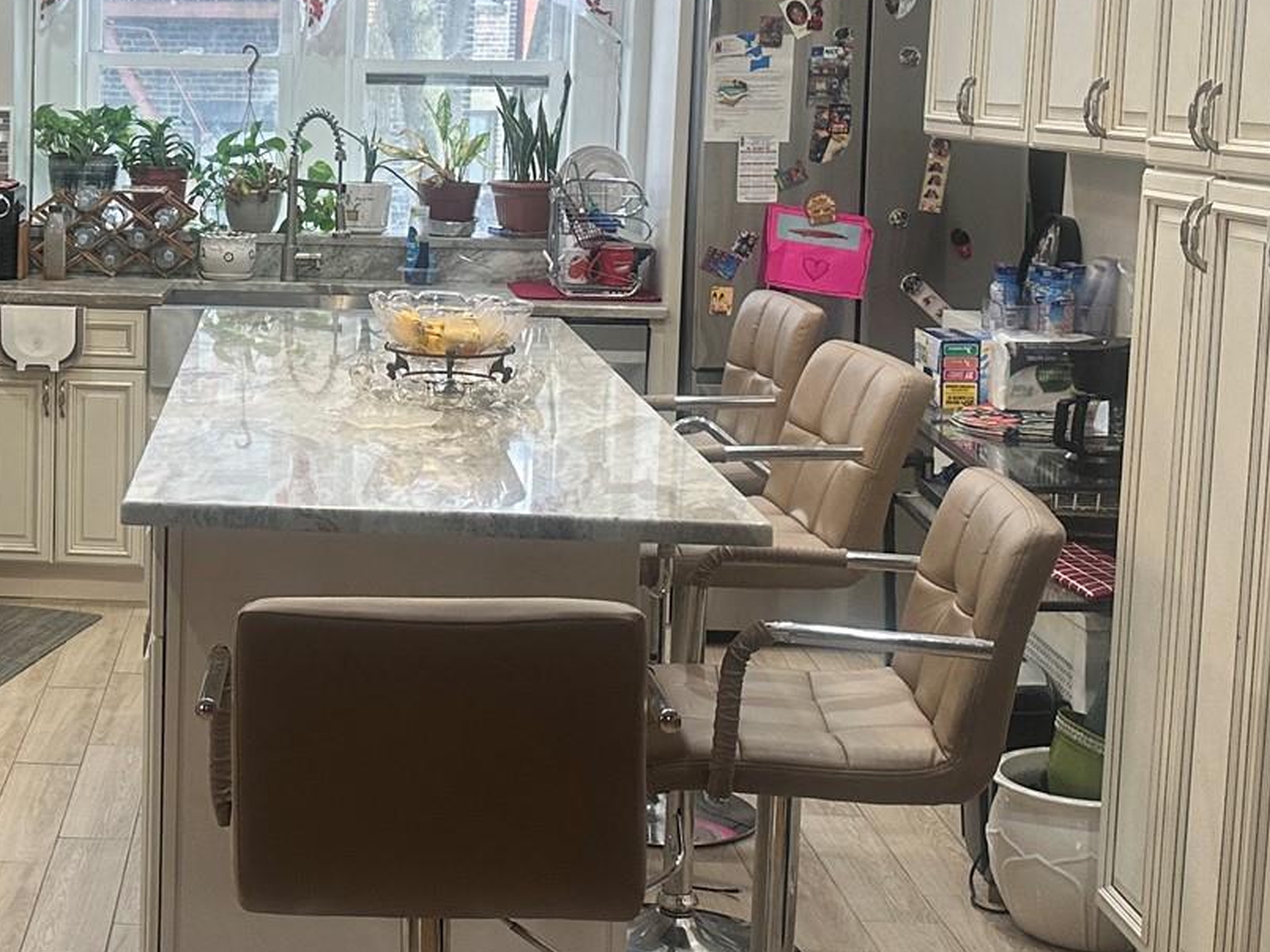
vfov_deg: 23.9
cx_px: 142
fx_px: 2237
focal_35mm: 61
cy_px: 304
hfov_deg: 30.4
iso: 125
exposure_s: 1/120
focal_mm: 6.86
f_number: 1.78
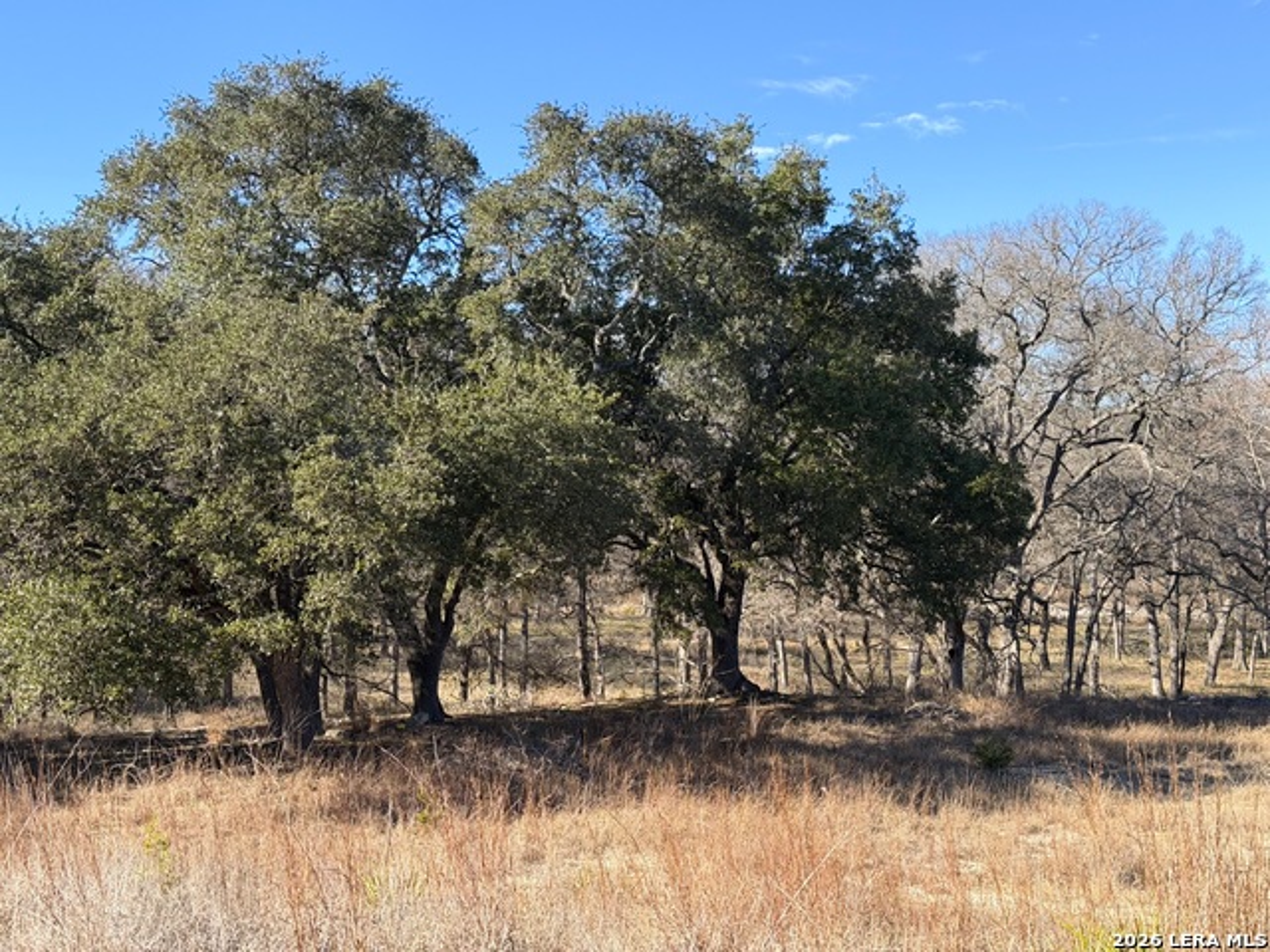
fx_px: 1761
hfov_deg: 39.7
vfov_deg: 30.3
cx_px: 635
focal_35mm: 48
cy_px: 476
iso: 80
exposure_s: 1/1608
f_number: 1.78
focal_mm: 6.76
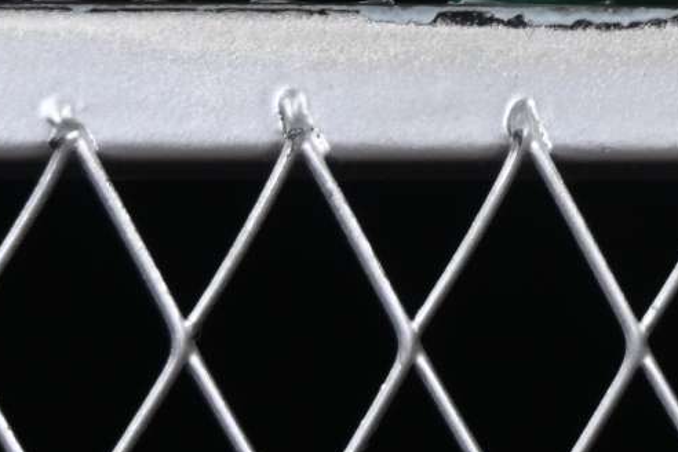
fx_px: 7985
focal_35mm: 424
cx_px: 1415
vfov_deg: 3.2
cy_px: -765
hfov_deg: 4.8
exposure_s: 1/100
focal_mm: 50
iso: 160
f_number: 8
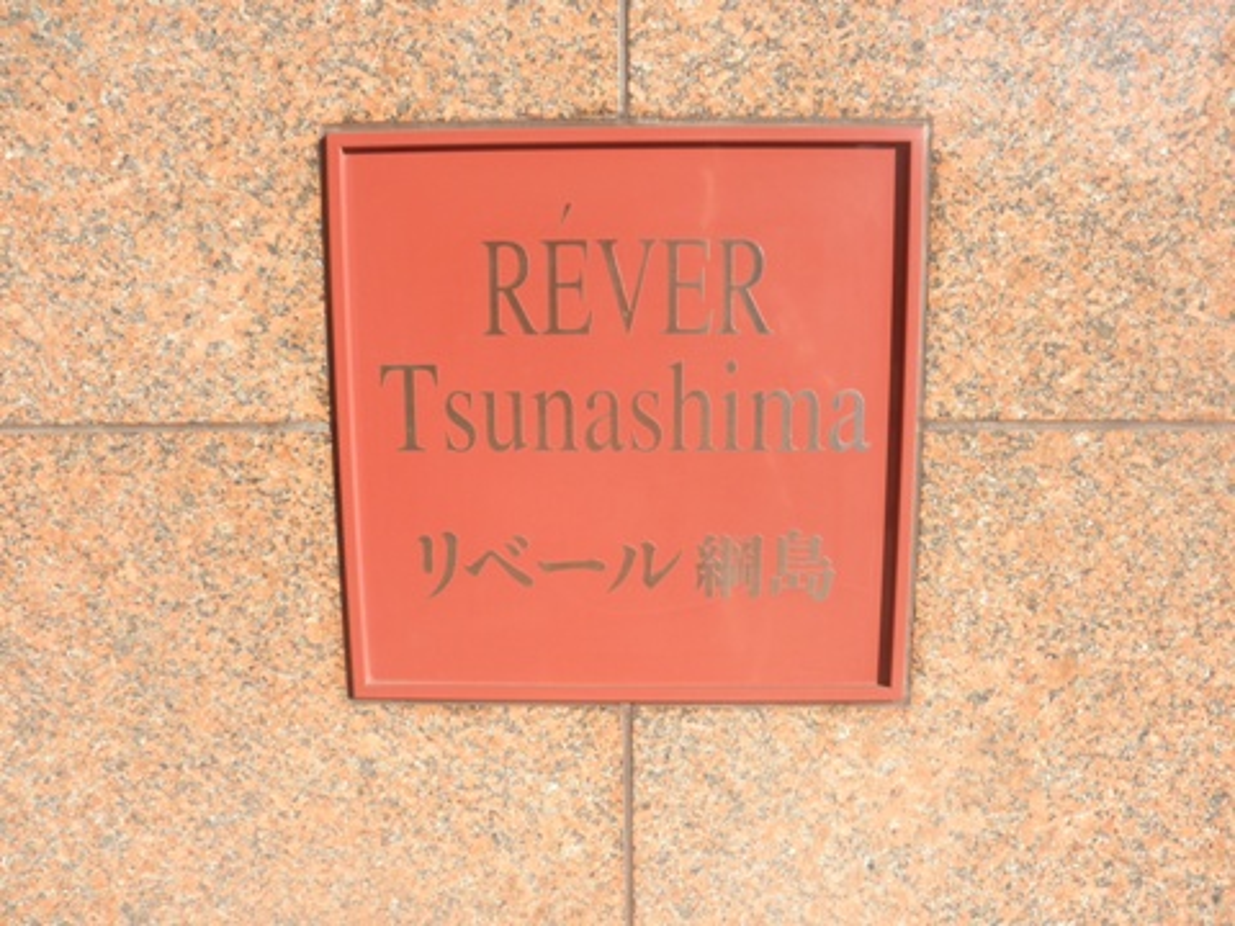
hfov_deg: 63.4
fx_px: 999
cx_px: 618
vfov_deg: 49.7
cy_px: 463
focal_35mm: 28
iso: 64
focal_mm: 5
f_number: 3
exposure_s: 1/250
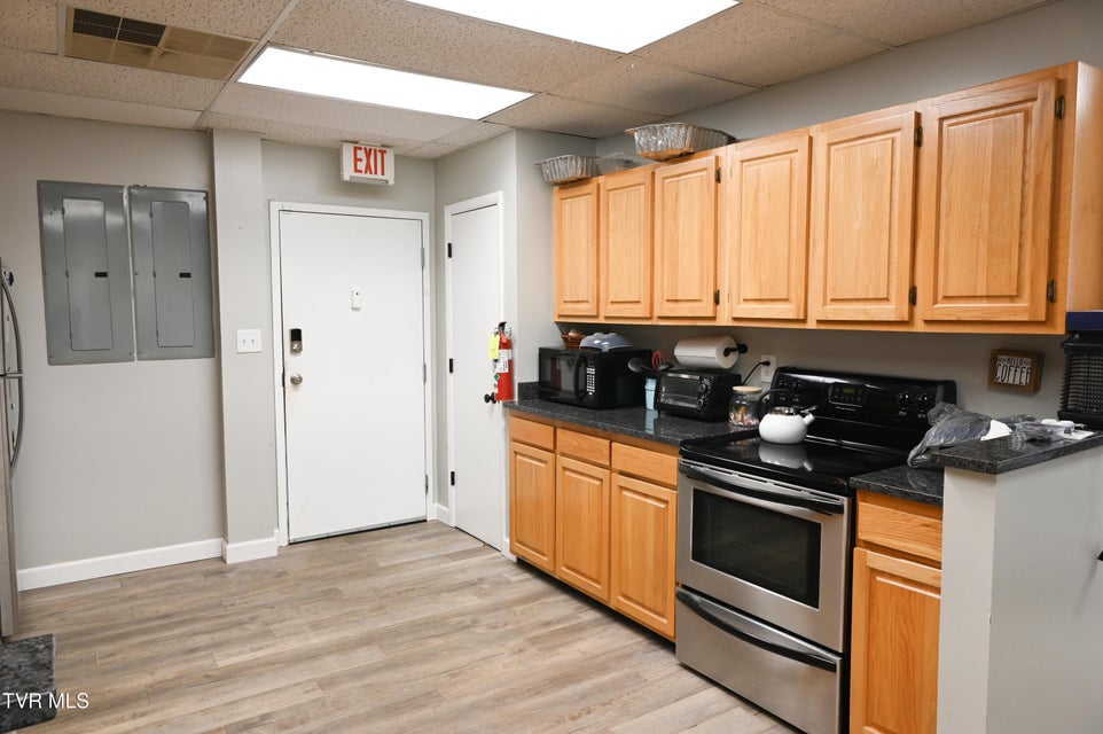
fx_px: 735
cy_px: 367
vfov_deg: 53.1
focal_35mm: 24
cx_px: 552
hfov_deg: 73.8
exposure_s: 1/15
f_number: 11
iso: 800
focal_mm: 24
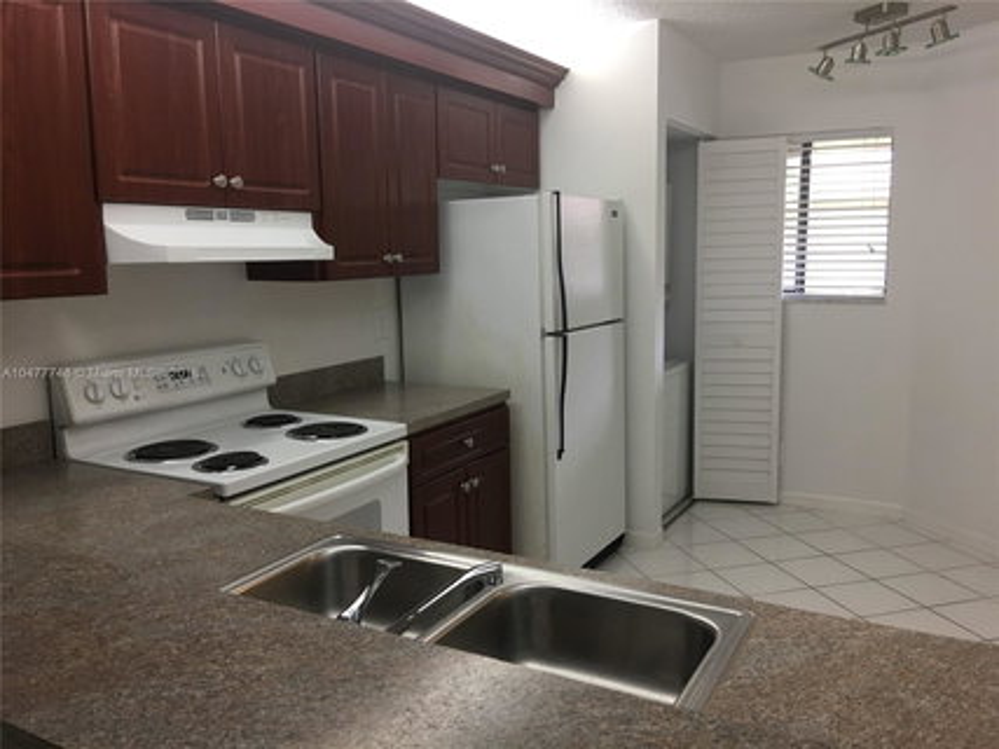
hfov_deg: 61.7
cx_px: 500
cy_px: 374
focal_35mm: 29
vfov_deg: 48.2
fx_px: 837
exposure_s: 1/15
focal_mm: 4.15
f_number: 2.2
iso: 32
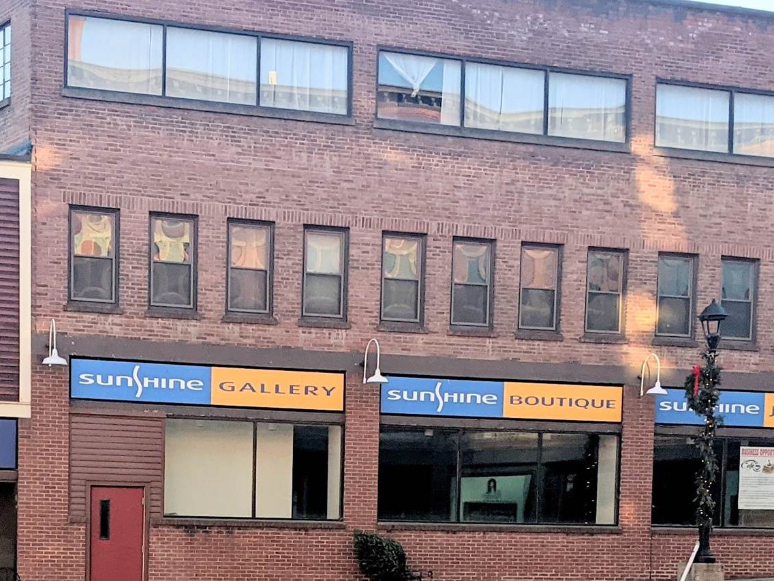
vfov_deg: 19.5
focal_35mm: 73
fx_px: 1632
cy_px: 606
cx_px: 301
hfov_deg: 26.6
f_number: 1.8
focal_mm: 4.44
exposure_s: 1/1174
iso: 54
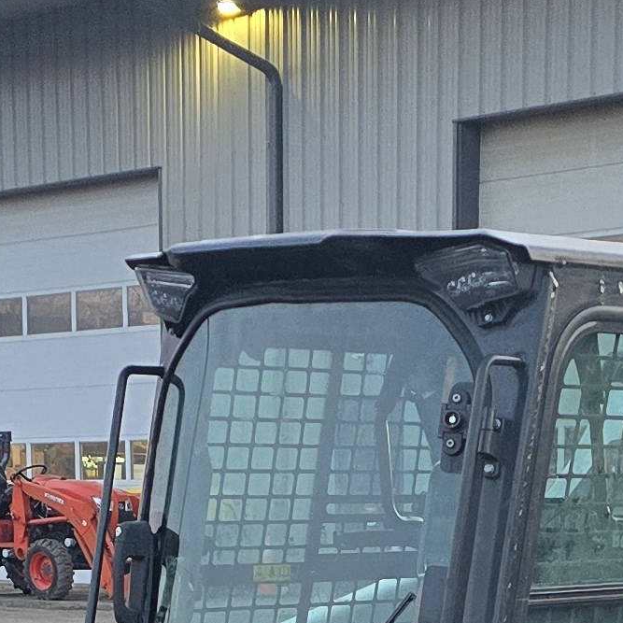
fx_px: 2484
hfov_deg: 14.3
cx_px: 350
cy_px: 932
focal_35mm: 122
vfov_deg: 13.5
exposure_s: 1/180
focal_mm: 6.3
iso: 200
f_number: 1.7
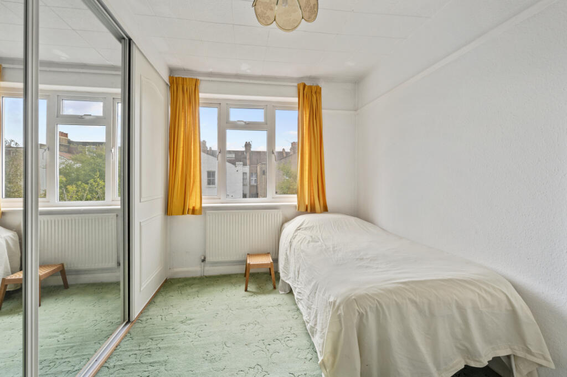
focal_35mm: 16
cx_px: 284
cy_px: 188
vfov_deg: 75.4
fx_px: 244
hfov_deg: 98.6
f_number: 16
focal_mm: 15.5
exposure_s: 1/4
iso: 200
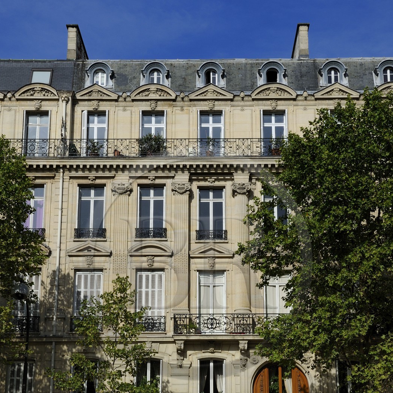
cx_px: 197
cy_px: 263
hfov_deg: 30.0
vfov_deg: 29.8
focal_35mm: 57
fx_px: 732
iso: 200
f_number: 16
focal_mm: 44
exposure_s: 1/200
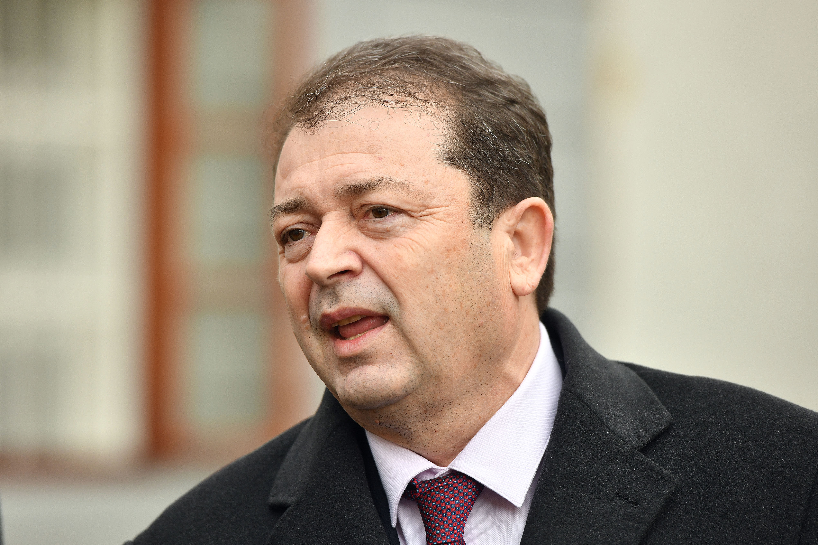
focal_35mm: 200
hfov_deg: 10.3
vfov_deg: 6.9
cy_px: 272
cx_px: 409
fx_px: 4544
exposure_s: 1/800
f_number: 5
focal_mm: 200
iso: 640
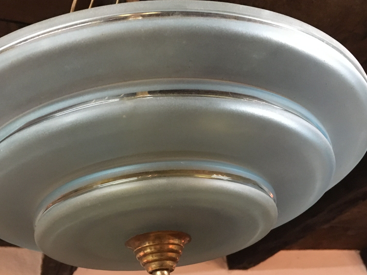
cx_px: 152
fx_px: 435
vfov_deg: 35.1
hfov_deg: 45.6
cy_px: 142
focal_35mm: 41
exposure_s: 1/17
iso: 320
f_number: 2.2
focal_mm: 4.15
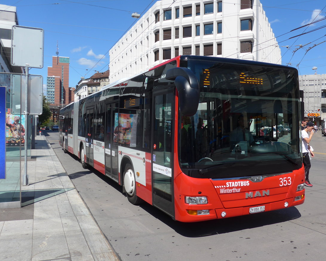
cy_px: 128
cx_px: 170
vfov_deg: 47.1
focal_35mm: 31
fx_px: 299
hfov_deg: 57.2
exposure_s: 1/1600
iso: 80
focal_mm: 6
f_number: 2.8
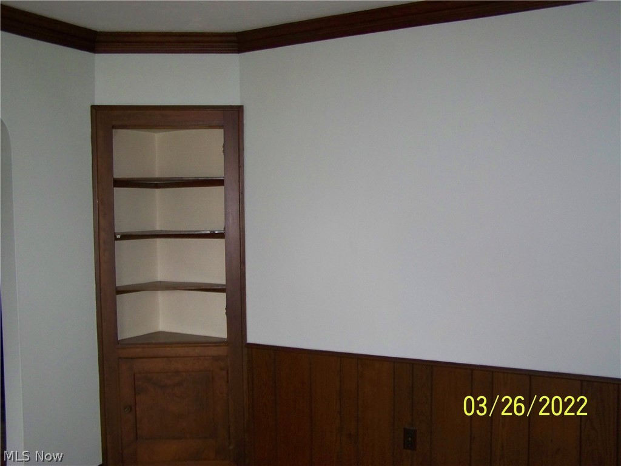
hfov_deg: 49.0
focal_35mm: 38
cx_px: 310
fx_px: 682
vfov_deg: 37.7
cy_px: 233
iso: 200
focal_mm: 6.3
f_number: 2.8
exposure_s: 1/30
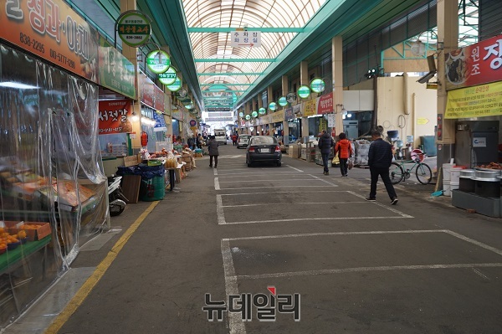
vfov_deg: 39.9
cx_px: 251
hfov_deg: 57.3
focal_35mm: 33
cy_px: 167
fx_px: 460
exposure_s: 1/60
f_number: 4
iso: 125
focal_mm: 22
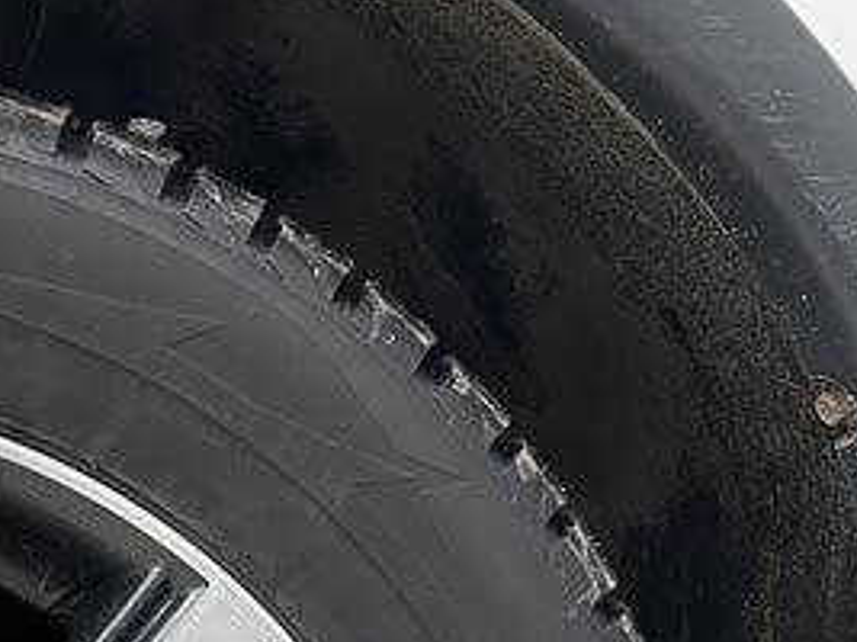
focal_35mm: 81
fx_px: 2004
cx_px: -279
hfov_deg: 21.6
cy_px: 968
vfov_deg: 16.5
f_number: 1.78
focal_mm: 6.86
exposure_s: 1/50
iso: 320
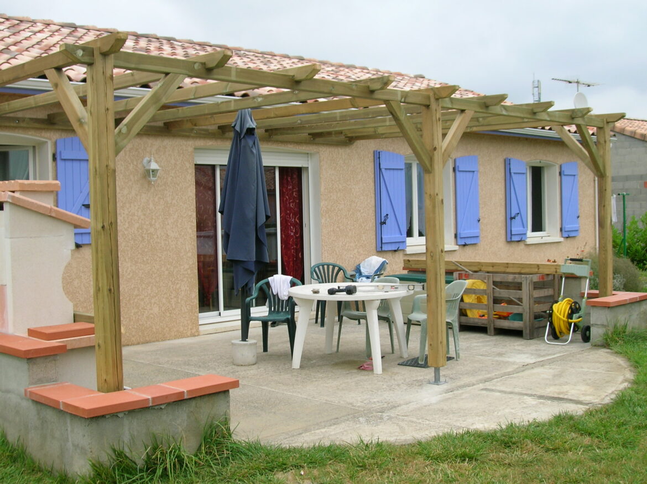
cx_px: 324
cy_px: 242
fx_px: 784
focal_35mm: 42
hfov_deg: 44.8
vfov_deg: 34.3
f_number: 5.2
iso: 50
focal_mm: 7
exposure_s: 1/60.1
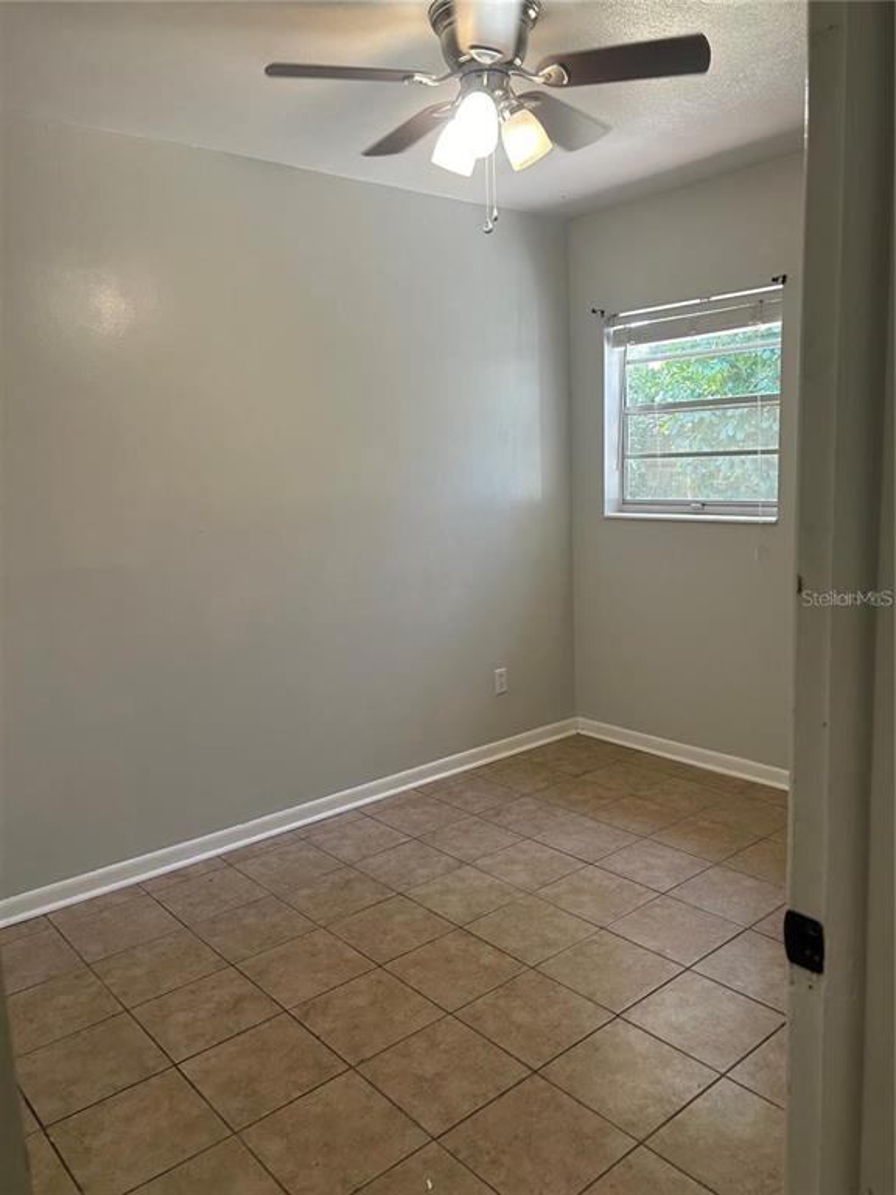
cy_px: 598
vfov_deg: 67.3
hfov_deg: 53.1
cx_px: 448
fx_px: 897
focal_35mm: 26
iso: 100
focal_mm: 5.7
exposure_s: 1/120
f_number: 1.5
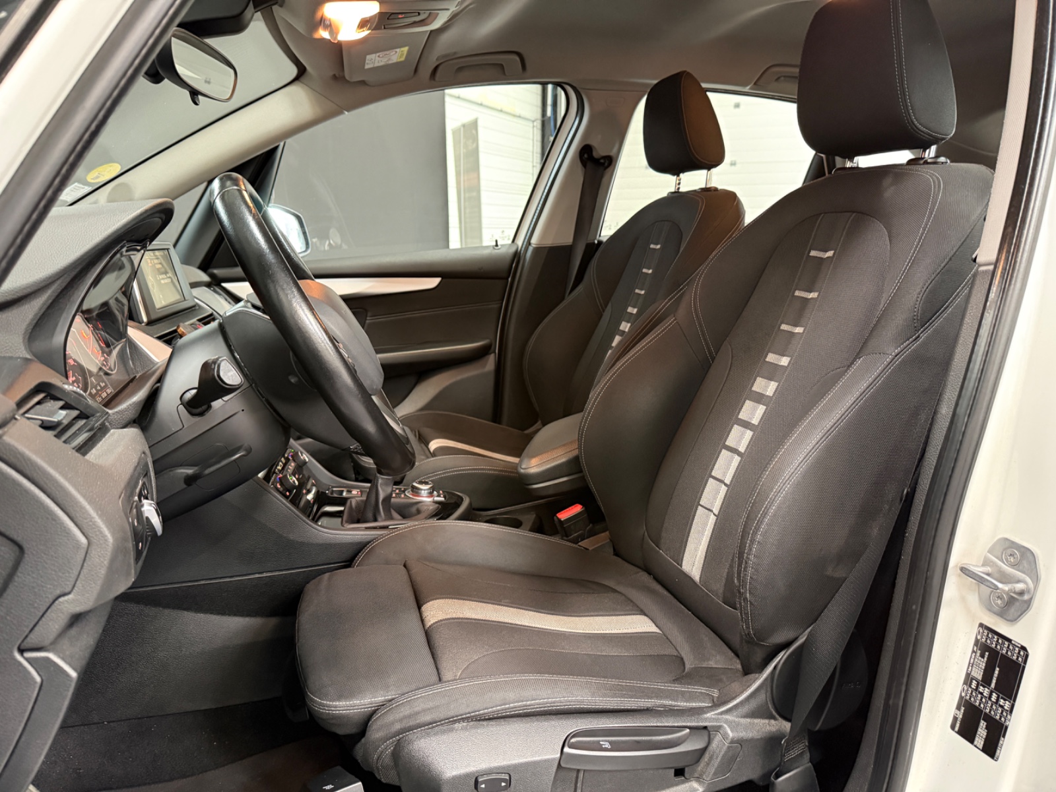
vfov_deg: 56.8
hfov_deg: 71.6
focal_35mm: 24
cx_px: 528
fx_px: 732
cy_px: 396
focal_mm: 6.76
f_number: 1.78
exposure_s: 1/25
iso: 1000
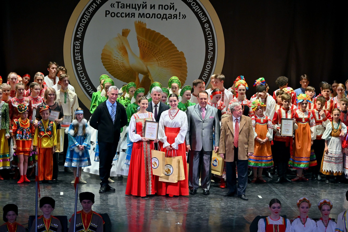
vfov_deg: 9.8
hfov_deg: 14.7
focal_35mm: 140
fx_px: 1348
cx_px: 174
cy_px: 116
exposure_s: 1/180
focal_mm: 93
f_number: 5.6
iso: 800
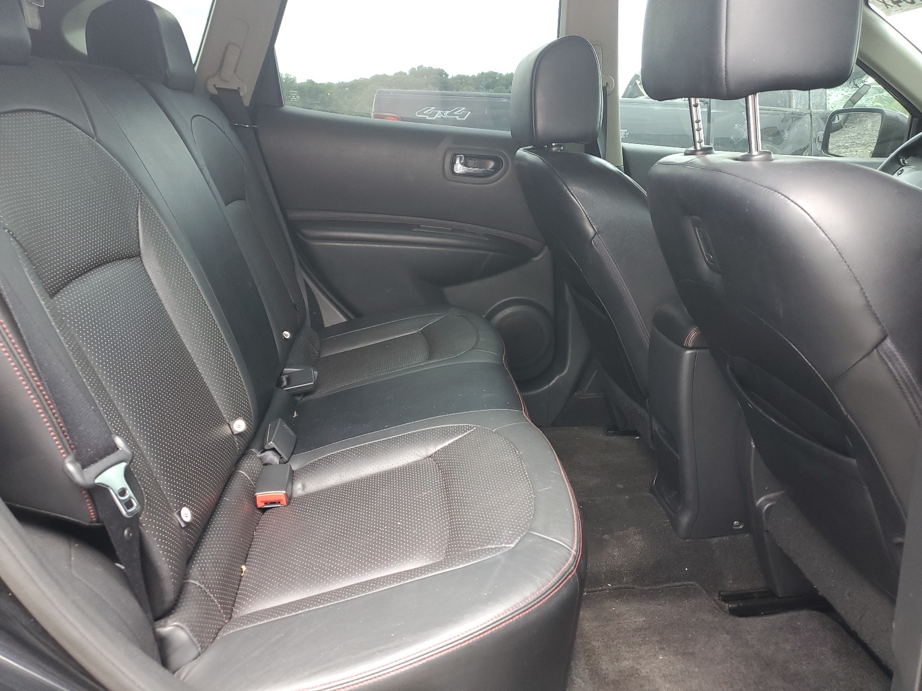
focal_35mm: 26
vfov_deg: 53.1
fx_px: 693
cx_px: 461
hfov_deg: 67.3
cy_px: 346
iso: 72
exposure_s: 1/60.2
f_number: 1.5
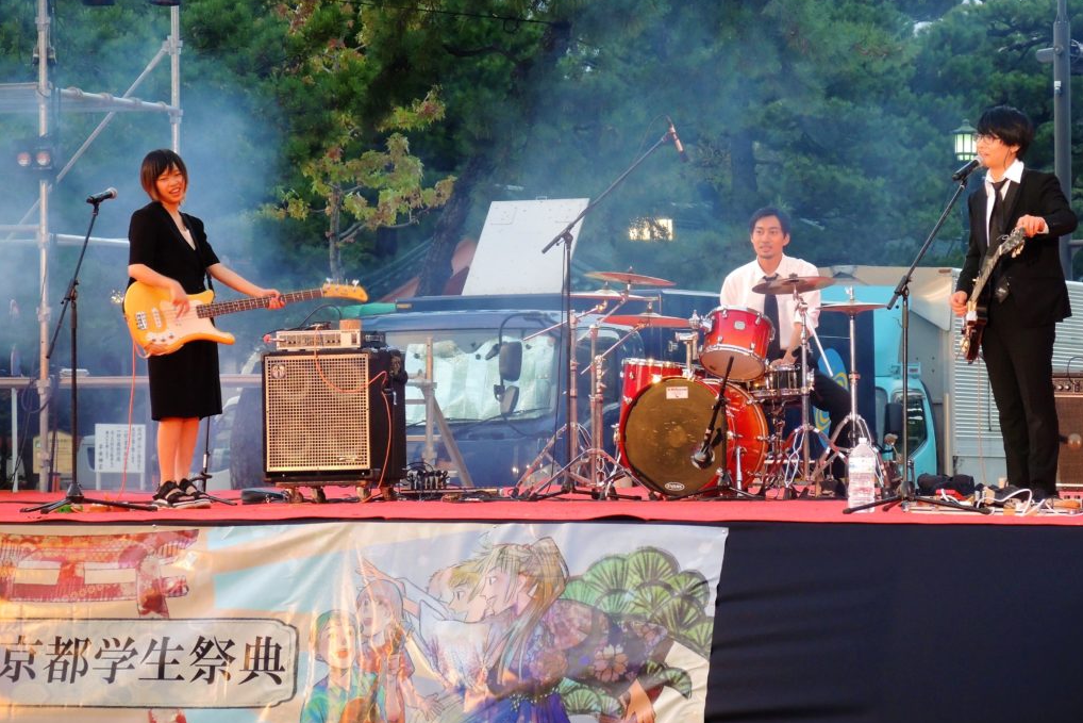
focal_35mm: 159
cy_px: 345
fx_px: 4784
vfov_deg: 8.6
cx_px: 544
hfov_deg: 12.9
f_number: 3.5
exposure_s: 1/50
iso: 400
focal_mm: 32.6
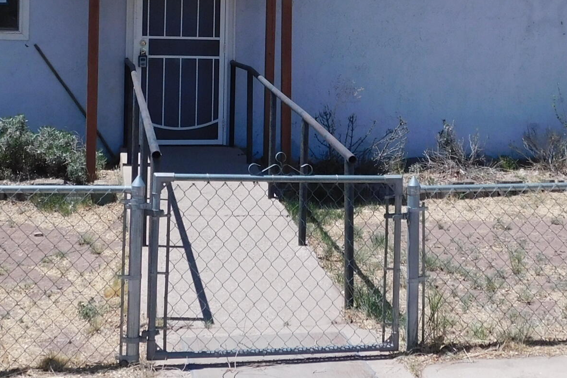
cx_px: 313
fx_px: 961
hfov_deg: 32.9
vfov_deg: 21.7
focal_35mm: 61
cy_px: 34
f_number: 6
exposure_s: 1/400
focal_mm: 4
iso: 125
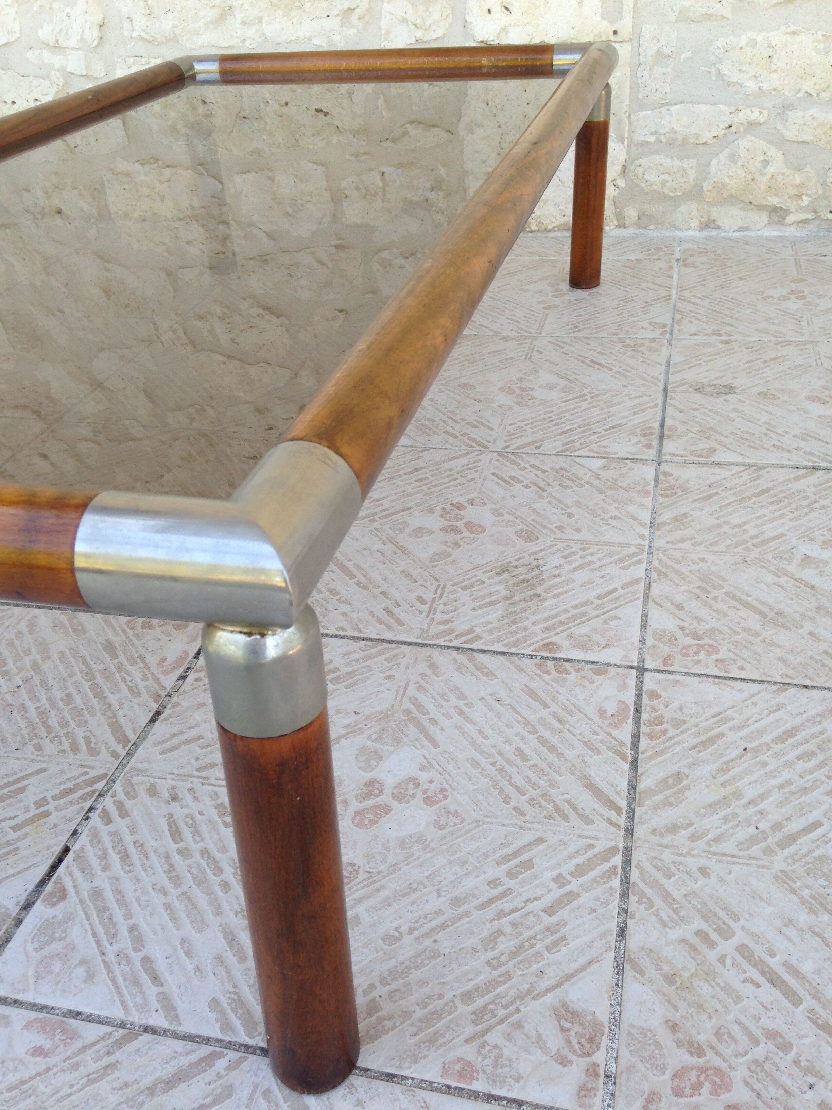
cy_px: 555
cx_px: 416
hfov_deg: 42.9
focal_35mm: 33
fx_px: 1058
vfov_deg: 55.4
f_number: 2.4
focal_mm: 4.12
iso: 64
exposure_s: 1/120
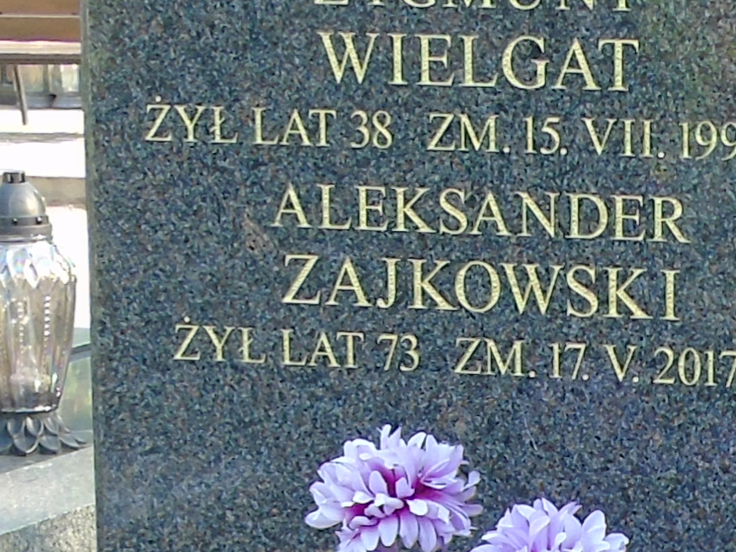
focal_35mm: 200
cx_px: 645
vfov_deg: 7.1
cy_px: 1180
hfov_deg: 9.9
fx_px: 4252
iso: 80
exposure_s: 1/60
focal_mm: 6.1
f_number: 3.8
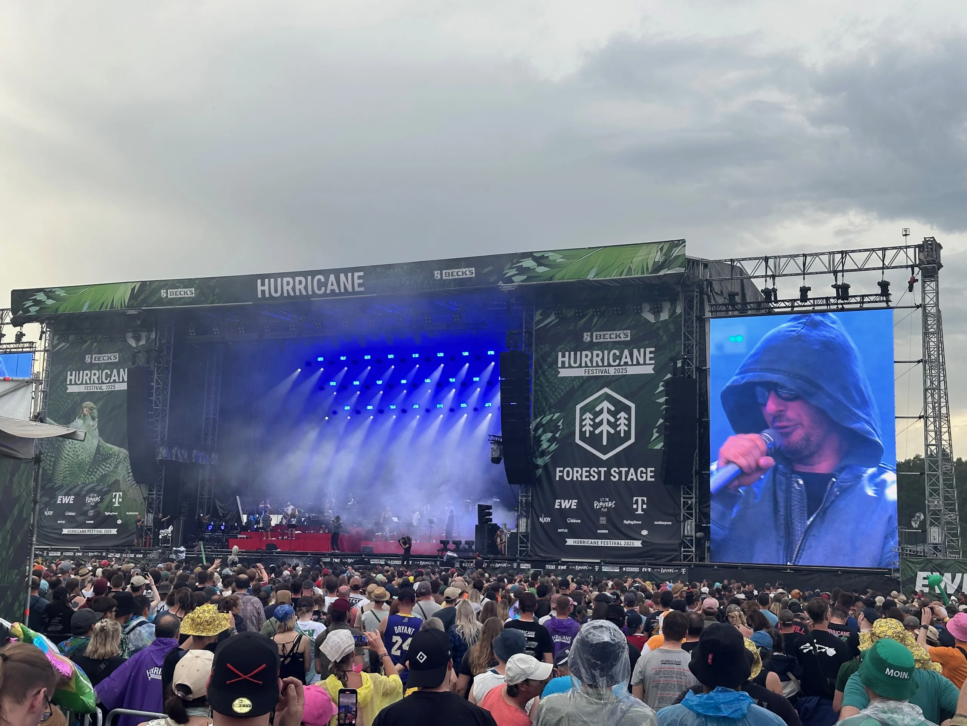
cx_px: 484
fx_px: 1341
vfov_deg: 30.3
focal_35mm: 48
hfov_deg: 39.7
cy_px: 363
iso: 64
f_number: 1.78
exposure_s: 1/489
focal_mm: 6.86
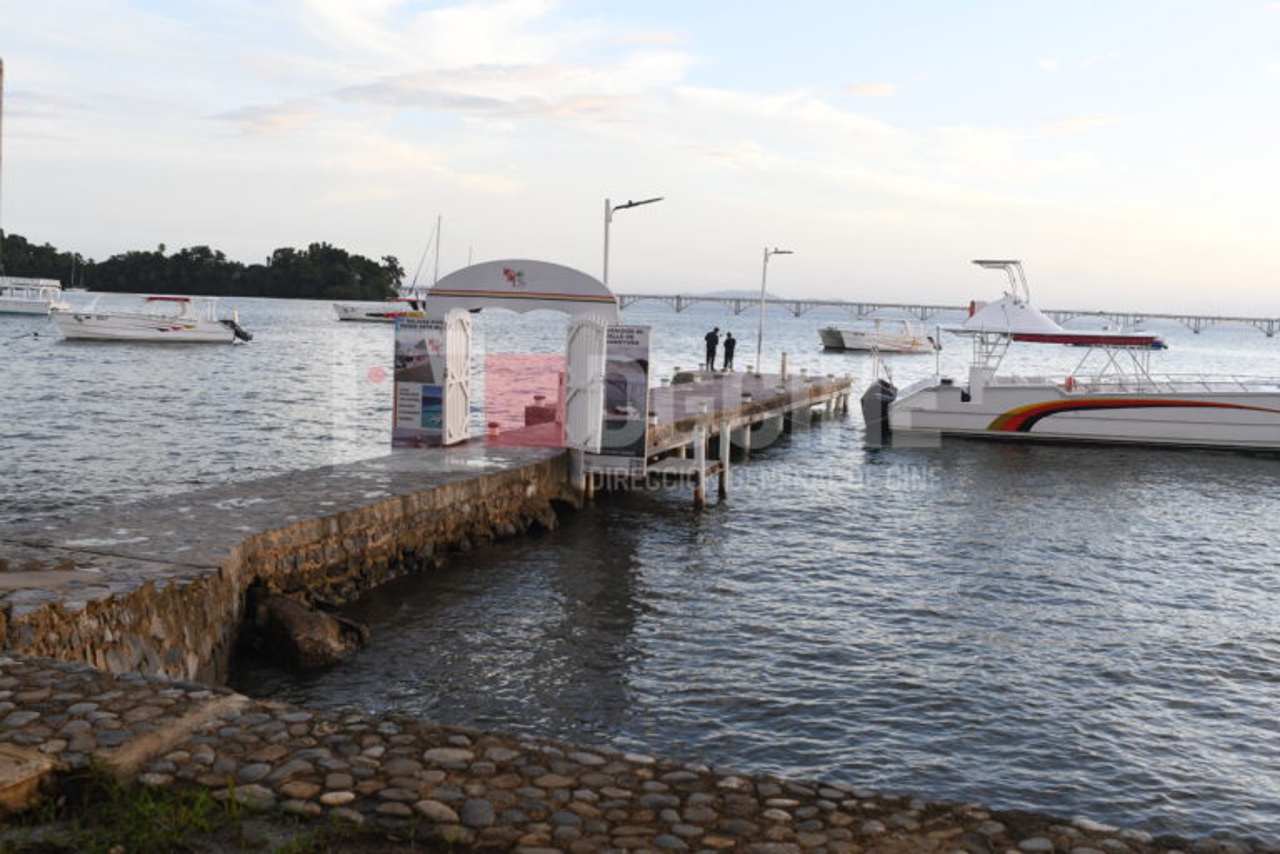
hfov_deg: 53.1
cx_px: 640
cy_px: 427
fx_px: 1280
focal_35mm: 36
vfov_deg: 36.9
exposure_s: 1/320
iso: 400
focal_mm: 24
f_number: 5.6
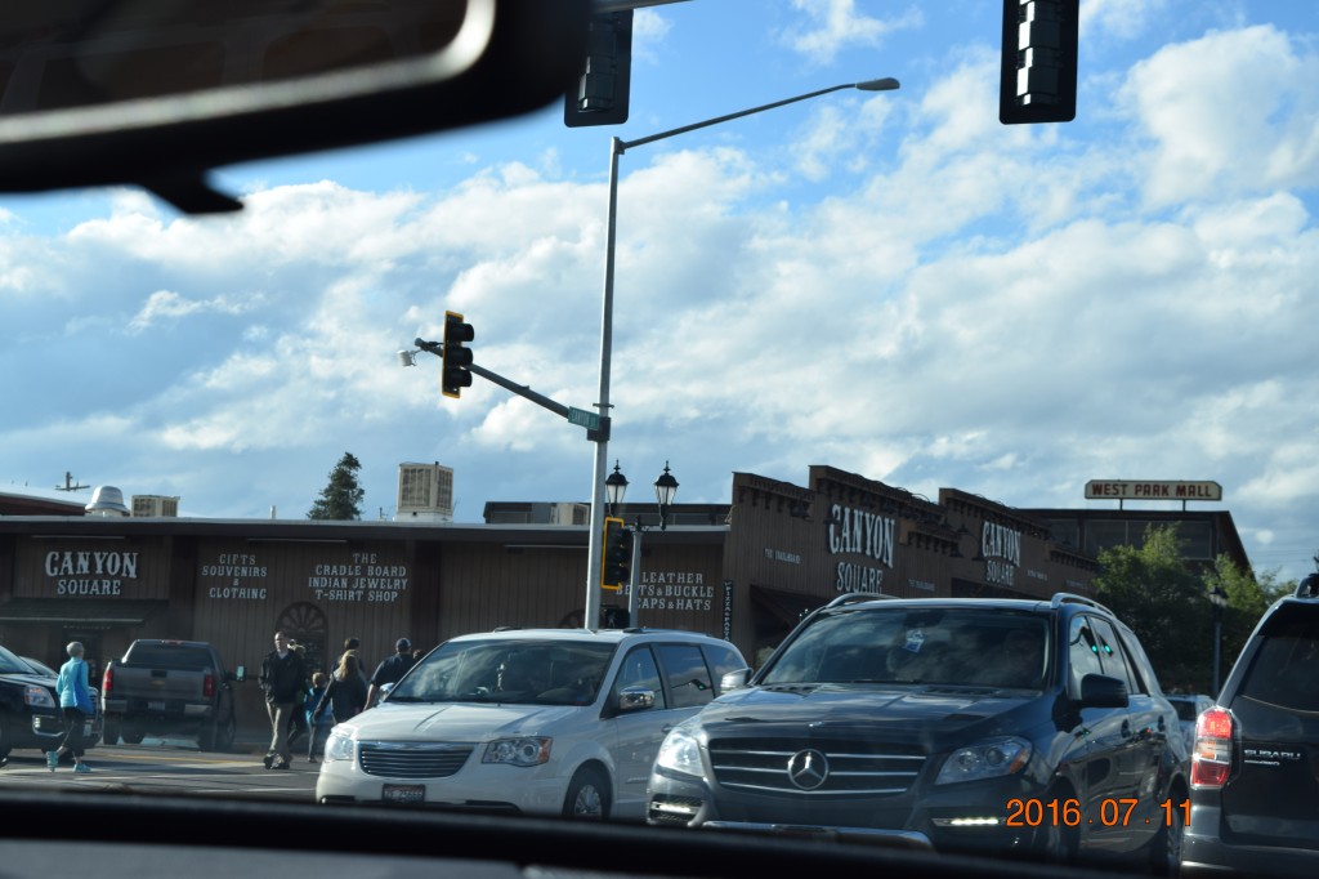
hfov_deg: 28.1
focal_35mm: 72
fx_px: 2637
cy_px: 440
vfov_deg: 18.9
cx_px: 660
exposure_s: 1/320
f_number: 9
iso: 200
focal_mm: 48
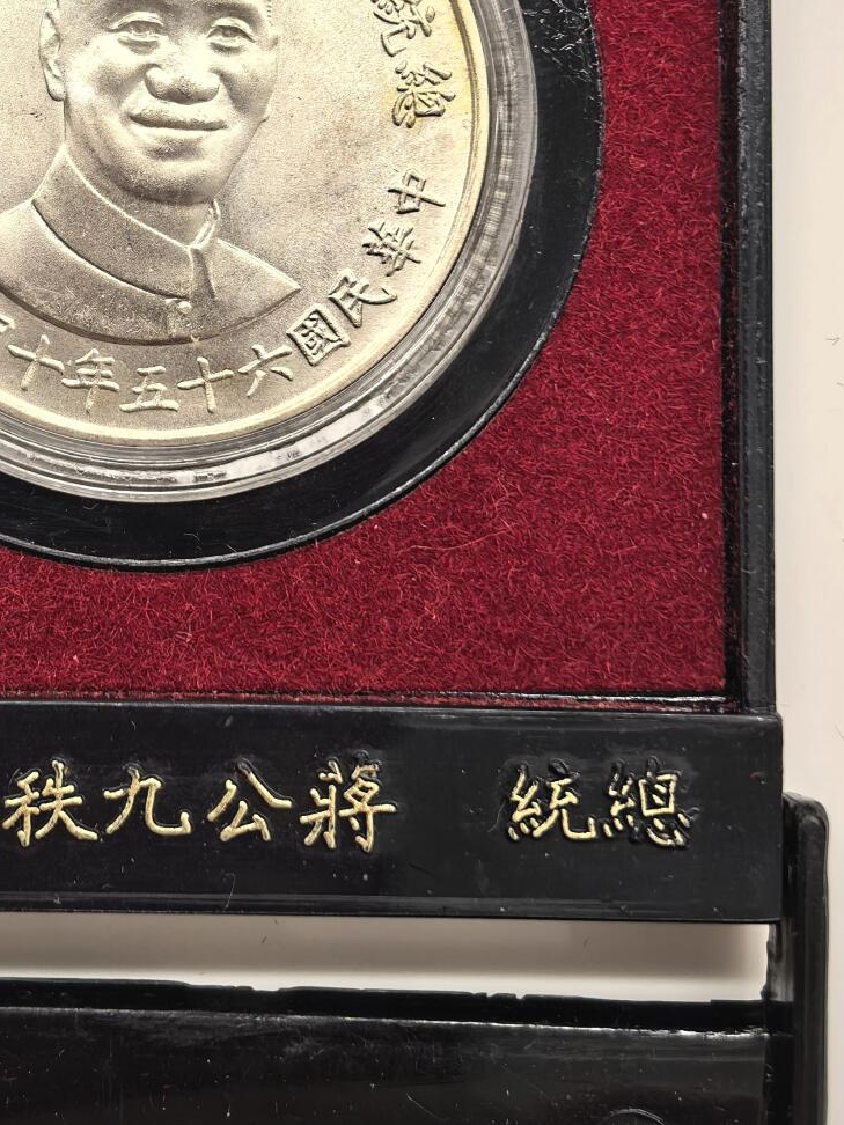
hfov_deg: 14.7
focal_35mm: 100
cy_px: 291
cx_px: 160
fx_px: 3251
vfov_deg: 19.5
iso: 125
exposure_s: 1/100
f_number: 2
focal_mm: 6.98
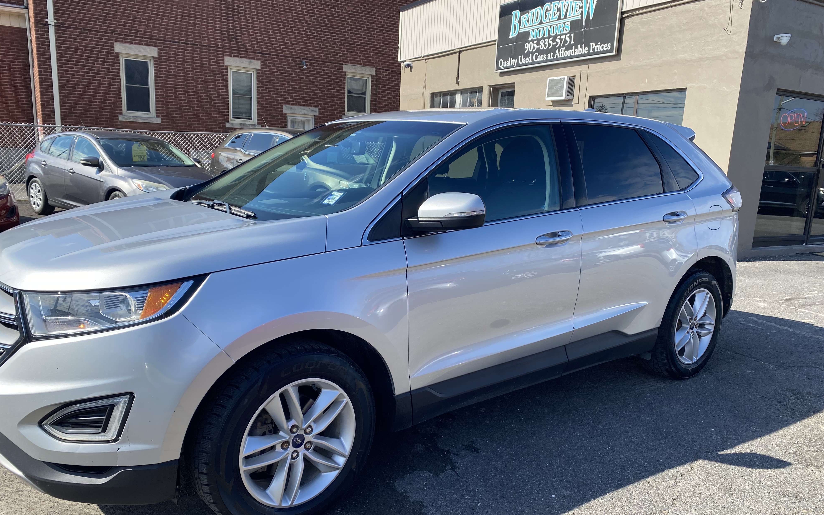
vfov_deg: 44.5
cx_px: 407
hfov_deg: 66.5
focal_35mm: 28
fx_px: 629
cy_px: 287
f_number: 1.8
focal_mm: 4.25
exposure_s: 1/1412
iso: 32
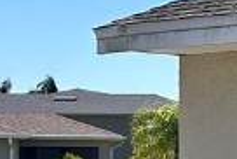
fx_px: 1239
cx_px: 802
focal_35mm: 188
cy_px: 133
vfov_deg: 7.3
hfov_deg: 8.4
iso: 80
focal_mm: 6.86
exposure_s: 1/3717
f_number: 1.78
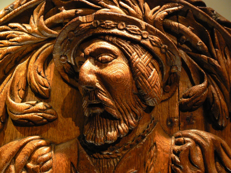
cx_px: 116
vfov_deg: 38.7
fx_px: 247
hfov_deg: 50.1
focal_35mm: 37
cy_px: 86
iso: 200
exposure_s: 1/2.5
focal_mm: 6.2
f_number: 2.8
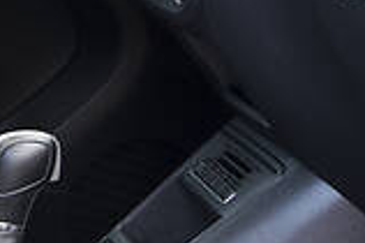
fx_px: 2309
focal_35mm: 228
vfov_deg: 6.0
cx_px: 35
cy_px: -61
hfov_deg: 9.0
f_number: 5.6
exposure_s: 1/20
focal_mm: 30
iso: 100
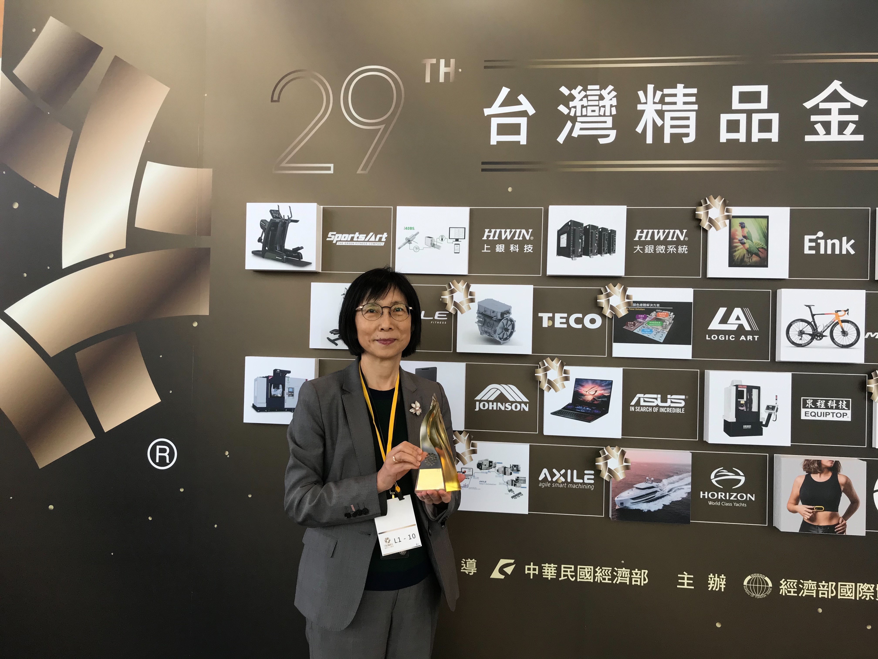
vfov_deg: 49.7
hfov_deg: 63.4
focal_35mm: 28
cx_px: 439
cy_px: 330
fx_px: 710
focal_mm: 3.99
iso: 32
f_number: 1.8
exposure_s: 1/120
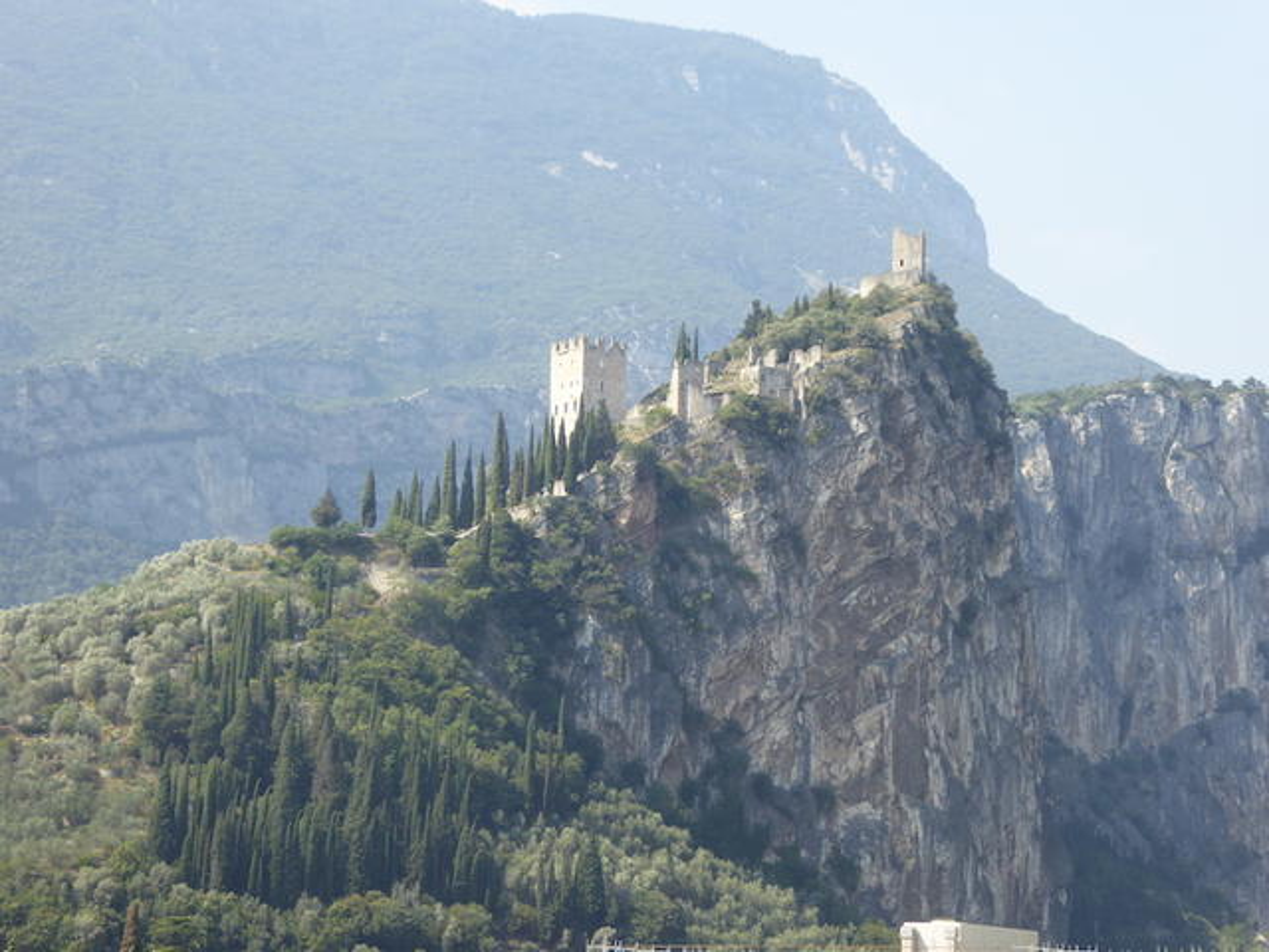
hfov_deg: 15.5
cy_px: 476
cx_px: 634
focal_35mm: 127
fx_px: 4656
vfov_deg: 11.7
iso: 100
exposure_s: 1/200
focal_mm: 20.6
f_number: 5.1
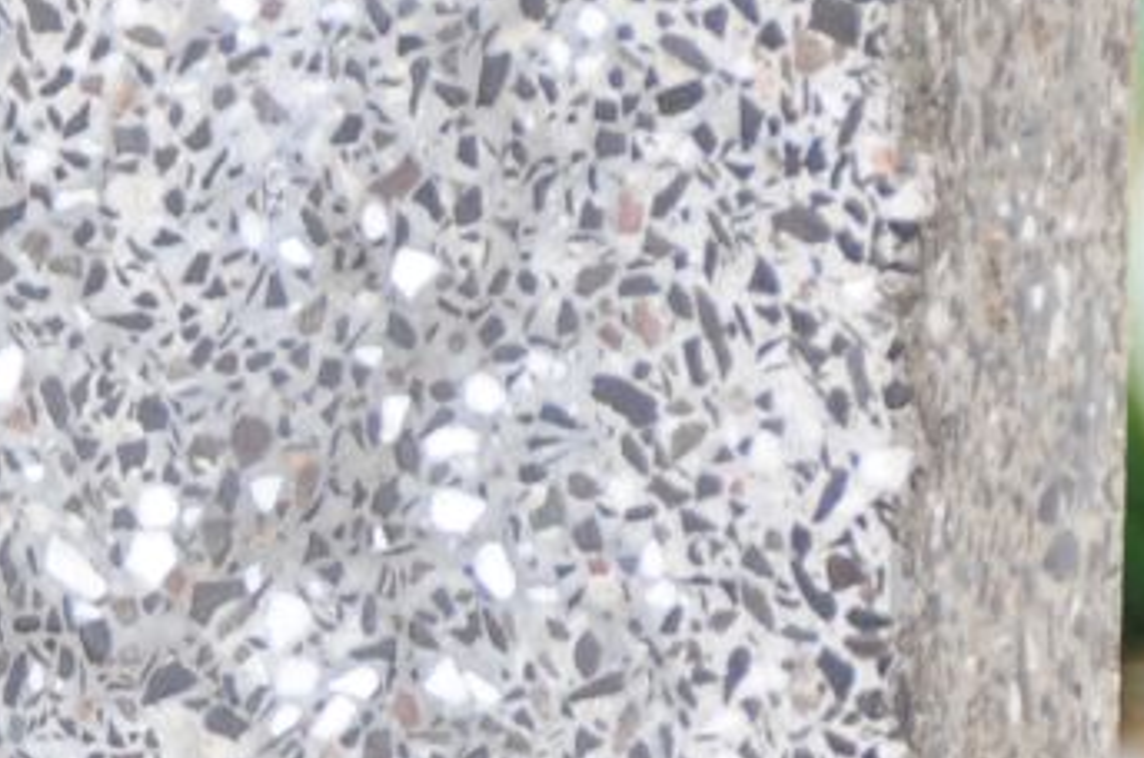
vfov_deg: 0.9
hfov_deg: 1.3
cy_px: 535
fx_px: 50433
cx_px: -1533
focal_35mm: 1590
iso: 400
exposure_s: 1/50
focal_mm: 170
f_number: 7.1
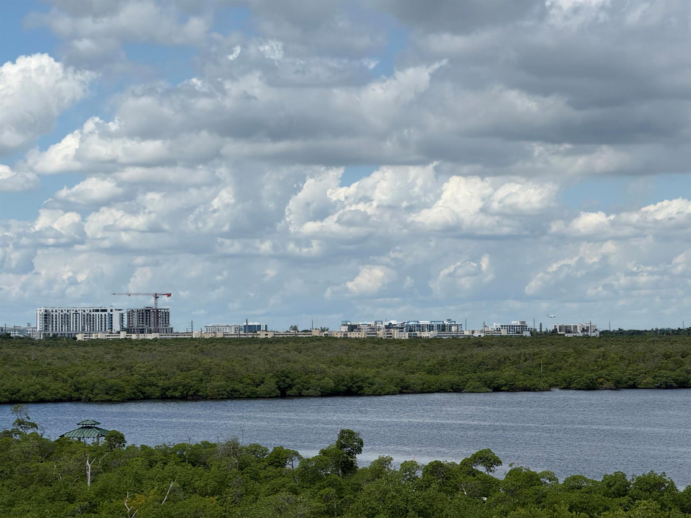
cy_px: 259
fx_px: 2395
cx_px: 346
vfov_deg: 12.3
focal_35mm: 120
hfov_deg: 16.4
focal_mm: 15.66
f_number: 2.8
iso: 50
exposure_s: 1/2710
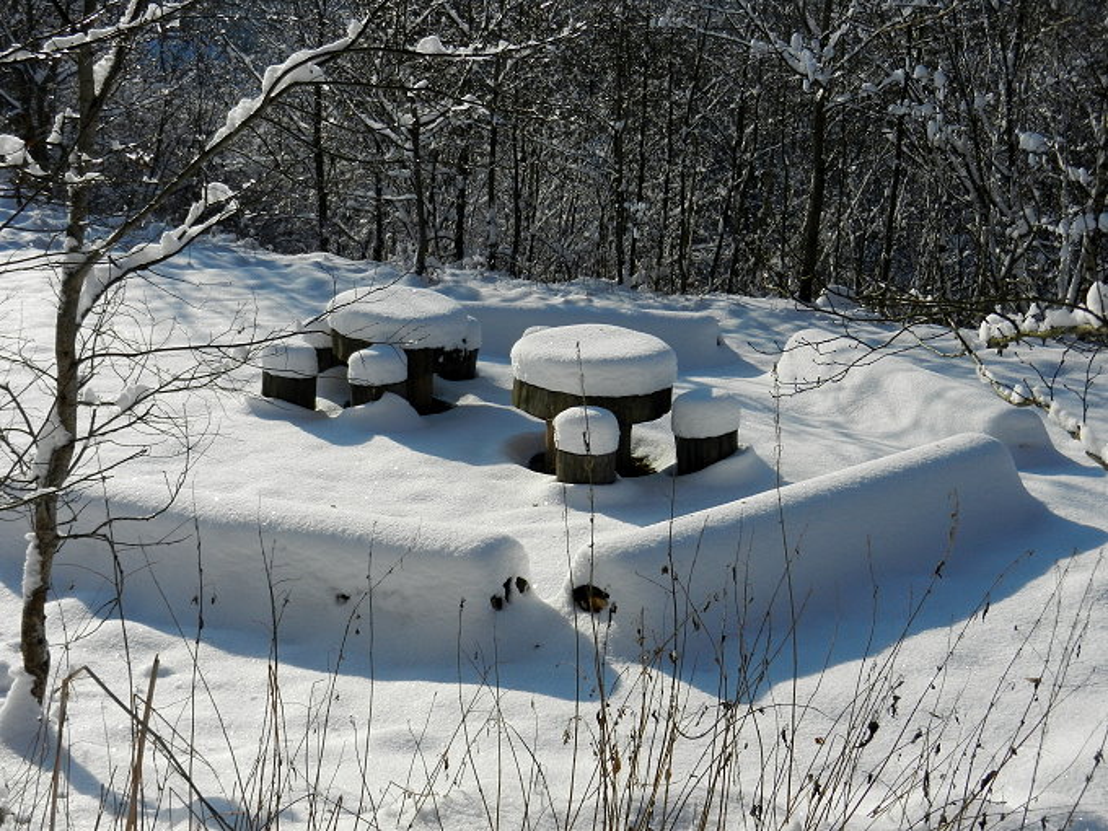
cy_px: 416
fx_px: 1440
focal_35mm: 45
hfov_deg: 42.1
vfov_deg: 32.2
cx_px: 554
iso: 160
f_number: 8.4
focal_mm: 8.2
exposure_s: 1/500
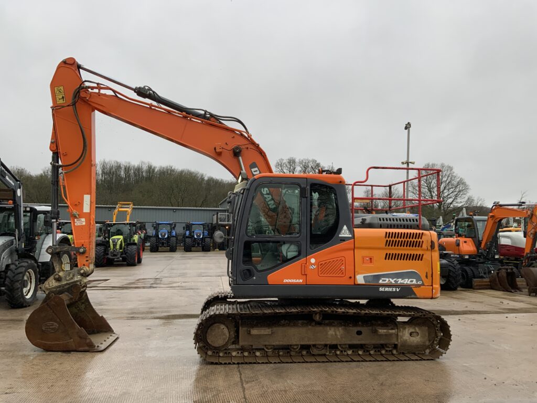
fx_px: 450
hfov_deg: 61.7
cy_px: 202
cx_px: 268
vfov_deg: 48.2
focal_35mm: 29
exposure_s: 1/122
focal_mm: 3
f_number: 1.8
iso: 40
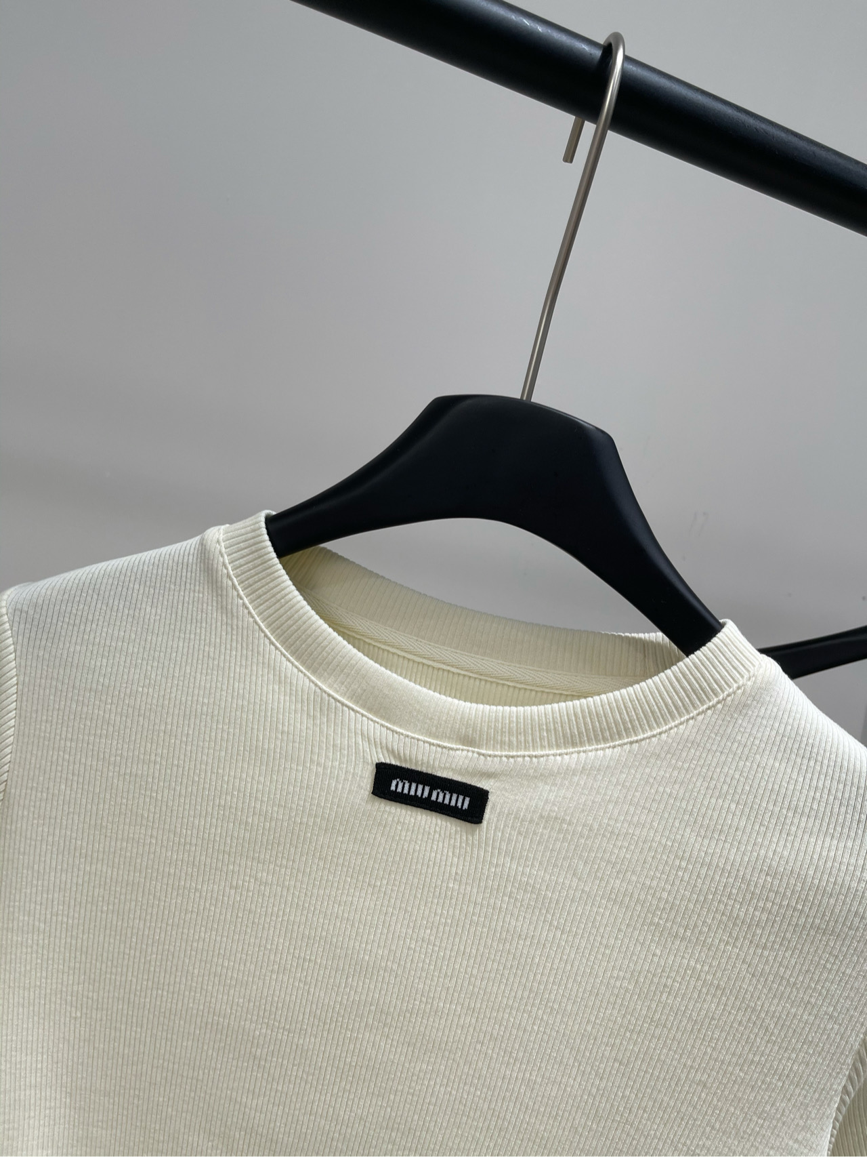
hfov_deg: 53.1
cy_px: 578
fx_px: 868
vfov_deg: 67.3
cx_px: 434
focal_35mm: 26
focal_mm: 5.1
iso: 32
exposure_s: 1/239
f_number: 1.6
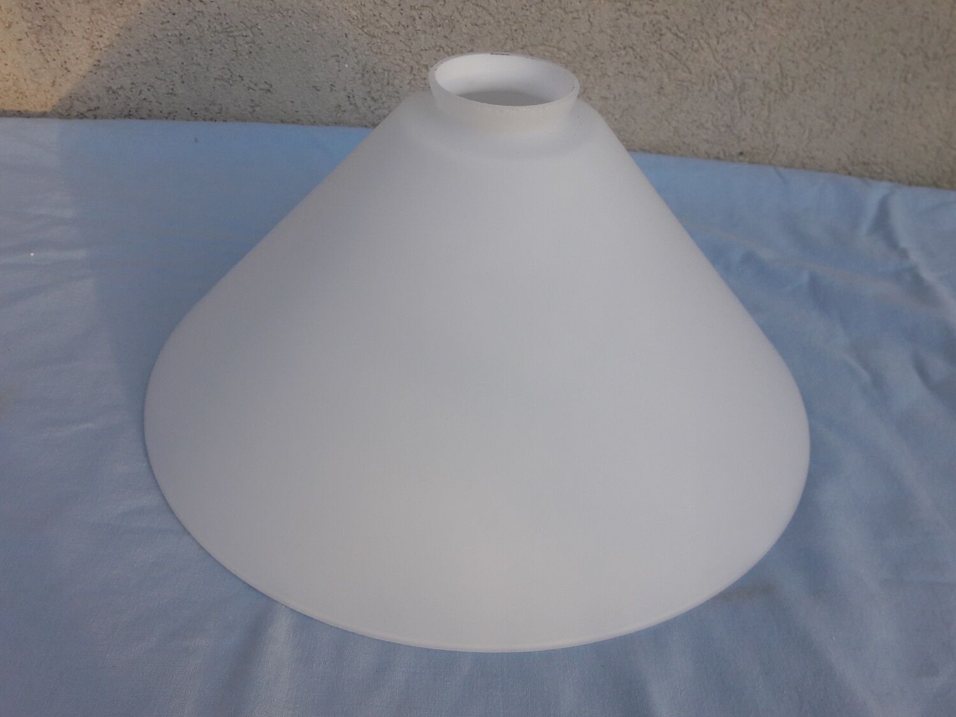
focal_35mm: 31
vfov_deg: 45.4
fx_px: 856
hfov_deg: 58.3
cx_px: 497
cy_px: 343
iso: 40
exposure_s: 1/205
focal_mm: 3.7
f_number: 1.9
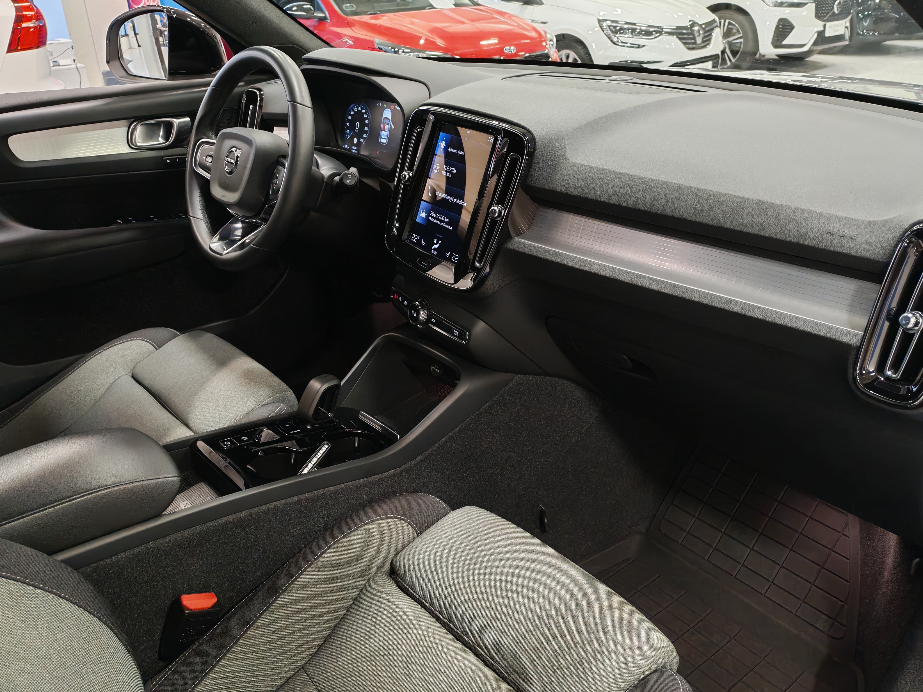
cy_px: 346
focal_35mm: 30
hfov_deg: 60.0
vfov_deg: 46.8
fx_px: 800
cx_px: 462
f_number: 1.9
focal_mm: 6.12
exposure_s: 1/100
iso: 1259
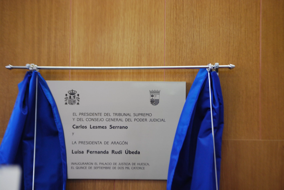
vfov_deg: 11.7
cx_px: 142
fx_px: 924
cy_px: 95
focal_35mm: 117
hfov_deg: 17.5
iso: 800
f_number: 4.5
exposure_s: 1/60
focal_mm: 78
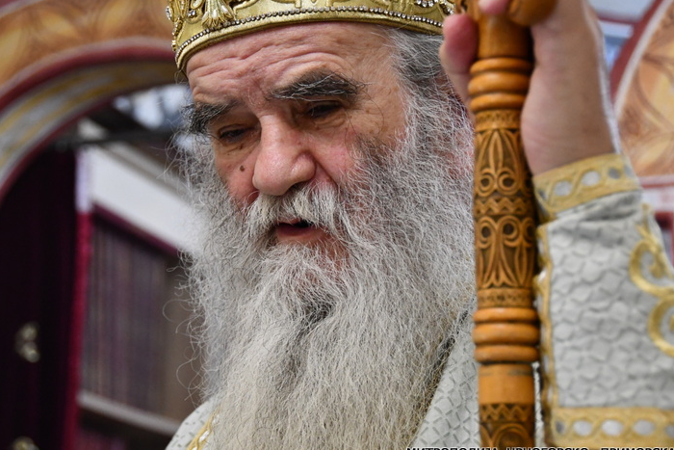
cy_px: 220
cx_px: 310
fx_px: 2247
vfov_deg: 11.4
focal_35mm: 120
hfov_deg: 17.1
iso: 3200
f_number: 5
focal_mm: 70
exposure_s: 1/80
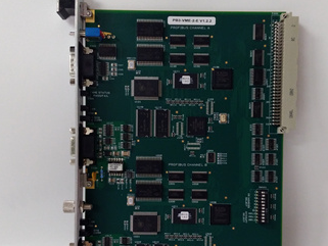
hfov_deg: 44.7
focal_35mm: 42
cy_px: 153
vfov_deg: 34.2
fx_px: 398
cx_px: 176
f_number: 2
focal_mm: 3.79
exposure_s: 1/33
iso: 384
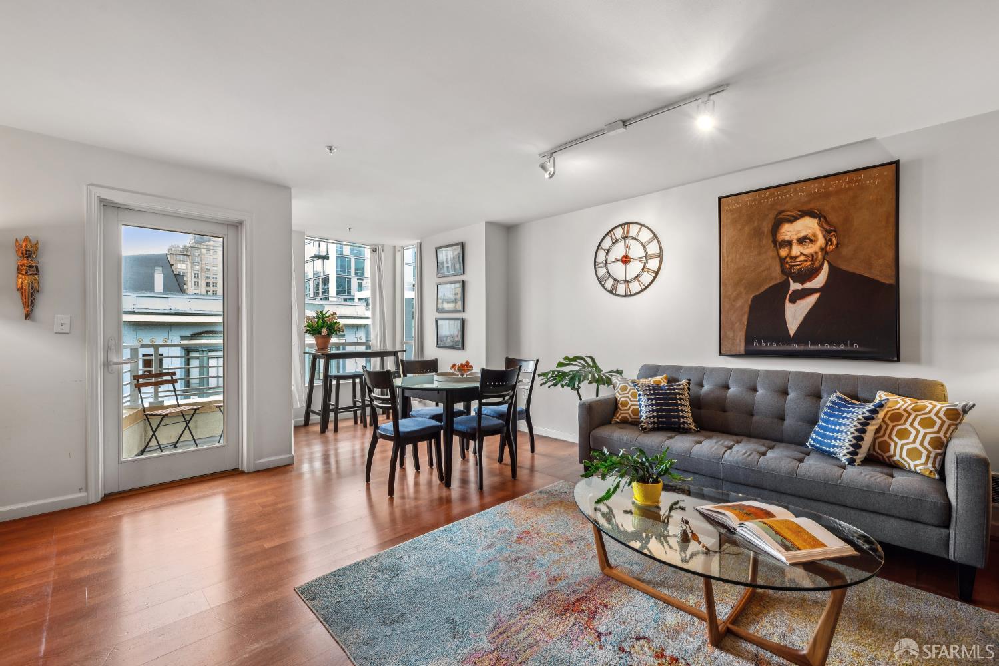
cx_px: 500
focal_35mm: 16
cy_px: 333
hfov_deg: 98.5
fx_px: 430
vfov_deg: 75.5
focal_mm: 15.5
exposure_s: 1/2
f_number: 8
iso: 100
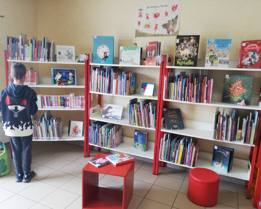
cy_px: 108
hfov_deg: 62.2
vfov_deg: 51.5
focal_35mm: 28
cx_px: 123
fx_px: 216
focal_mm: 3.81
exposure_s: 1/33.3
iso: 160
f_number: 2.2
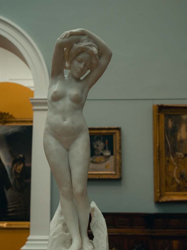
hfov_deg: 36.8
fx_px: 281
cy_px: 167
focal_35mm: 39
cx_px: 81
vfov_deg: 47.1
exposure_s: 1/50
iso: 800
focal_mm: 35
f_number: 4
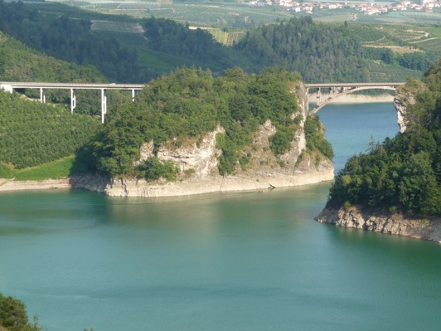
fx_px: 1580
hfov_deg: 15.9
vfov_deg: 11.9
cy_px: 139
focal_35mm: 124
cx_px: 254
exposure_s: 1/250
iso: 100
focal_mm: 17.5
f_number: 4.7
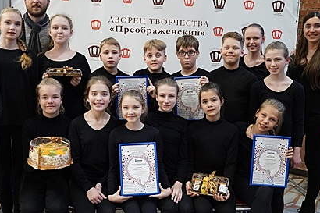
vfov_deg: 32.6
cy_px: 101
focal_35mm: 41
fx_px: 364
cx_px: 146
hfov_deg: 47.4
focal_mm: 32
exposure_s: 1/60
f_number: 2.8
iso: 1250
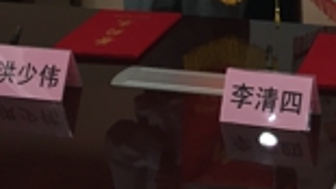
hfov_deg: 20.3
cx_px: 334
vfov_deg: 10.7
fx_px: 908
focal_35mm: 102
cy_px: -214
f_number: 2.2
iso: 80
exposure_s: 1/33
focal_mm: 4.15
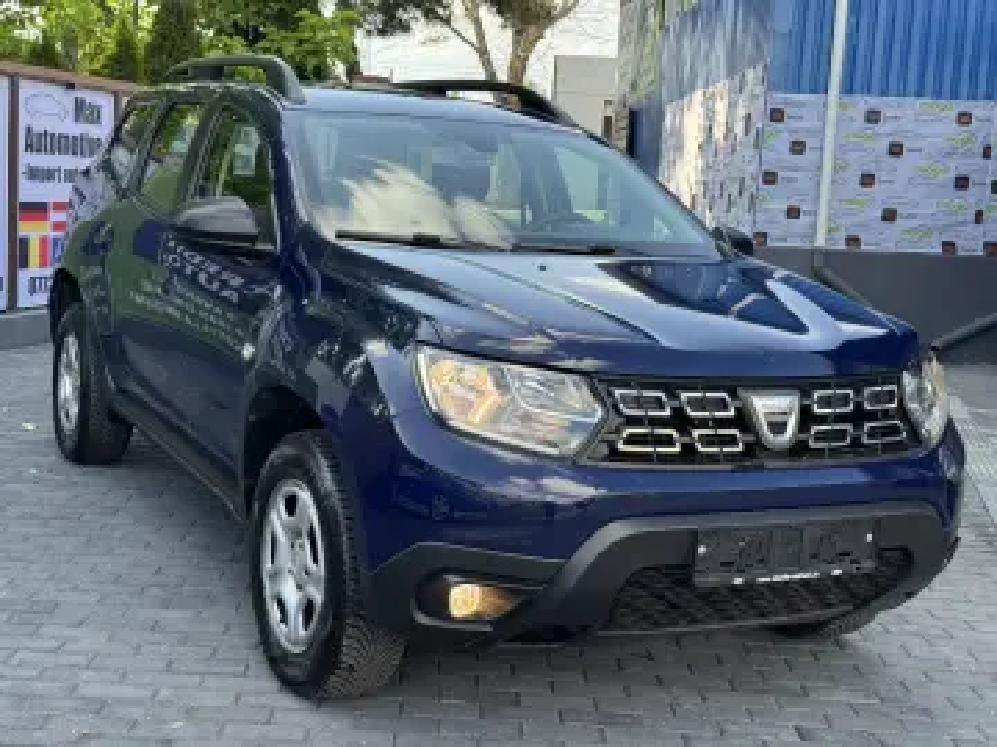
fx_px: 1382
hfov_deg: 39.7
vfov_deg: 30.3
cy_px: 374
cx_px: 498
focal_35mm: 48
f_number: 1.78
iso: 64
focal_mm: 6.76
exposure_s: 1/672
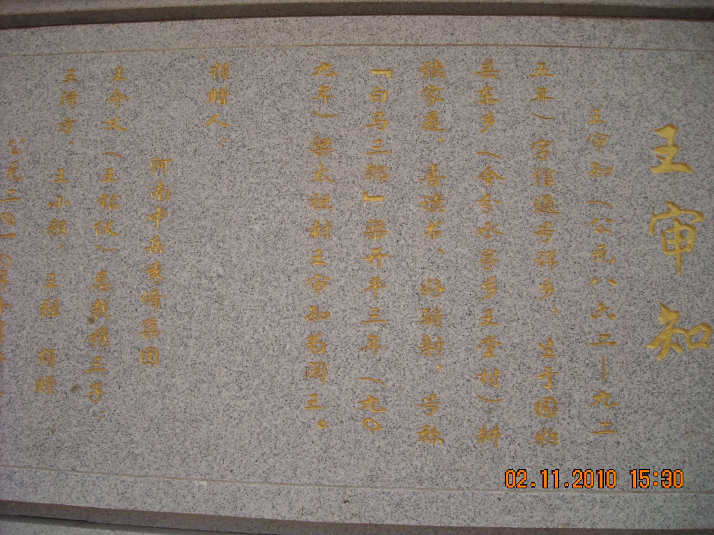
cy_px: 268
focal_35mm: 35
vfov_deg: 40.7
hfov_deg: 52.6
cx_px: 357
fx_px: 722
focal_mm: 5.7
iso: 64
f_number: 5.6
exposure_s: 1/148
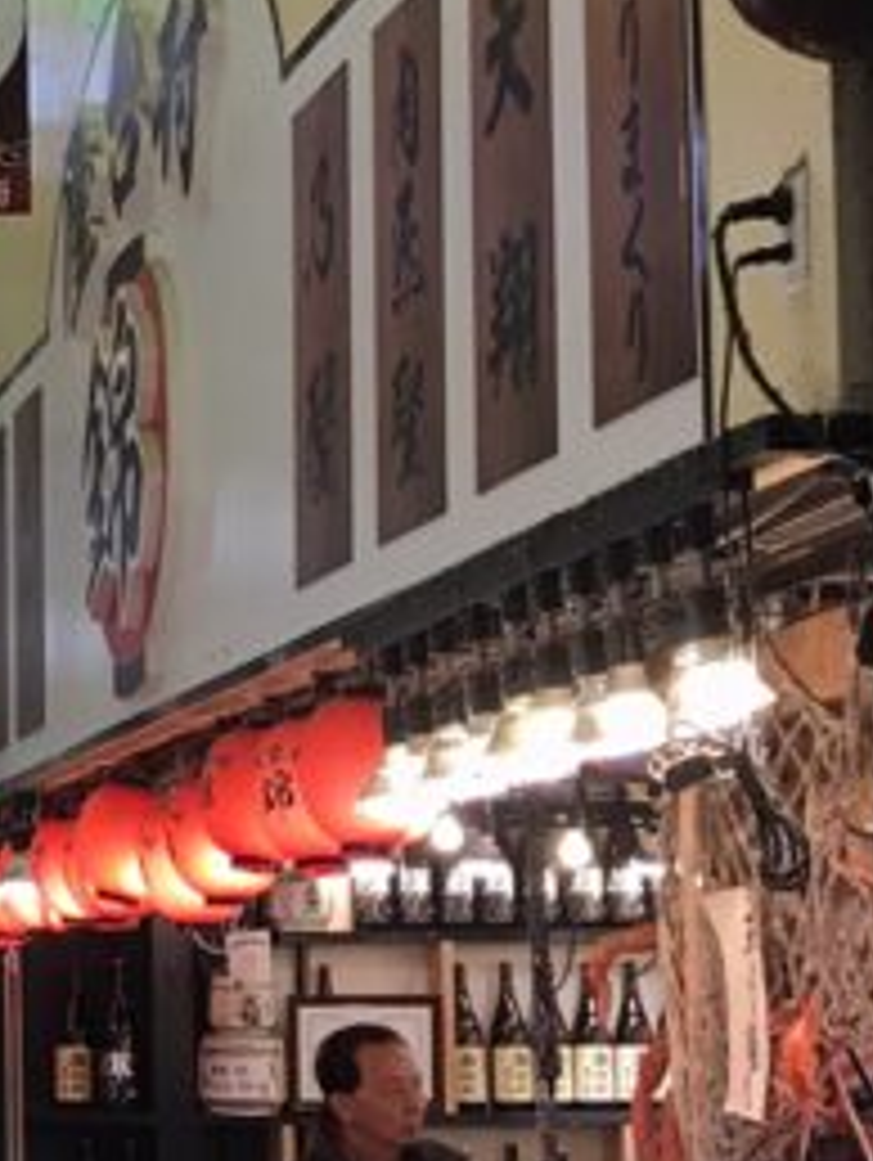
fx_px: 3726
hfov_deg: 12.2
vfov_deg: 17.7
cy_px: 778
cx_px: -724
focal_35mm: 111
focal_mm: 3.99
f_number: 1.8
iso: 25
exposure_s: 1/40
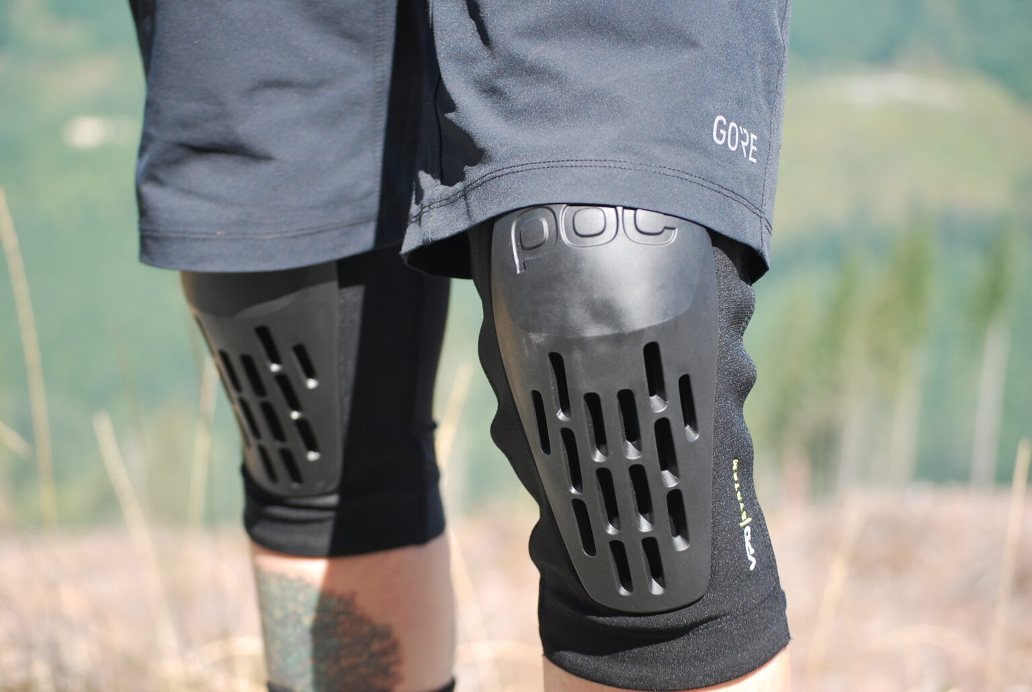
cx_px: 516
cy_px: 346
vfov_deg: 16.6
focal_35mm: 82
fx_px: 2370
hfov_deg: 24.6
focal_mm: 55
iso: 280
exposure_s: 1/500
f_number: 4
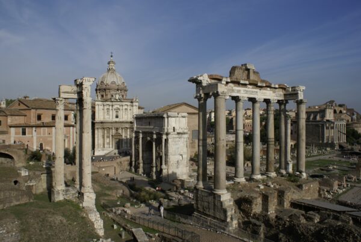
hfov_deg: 67.3
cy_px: 121
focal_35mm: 27
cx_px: 180
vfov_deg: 48.1
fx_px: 271
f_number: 10
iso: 100
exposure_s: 1/320
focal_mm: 18
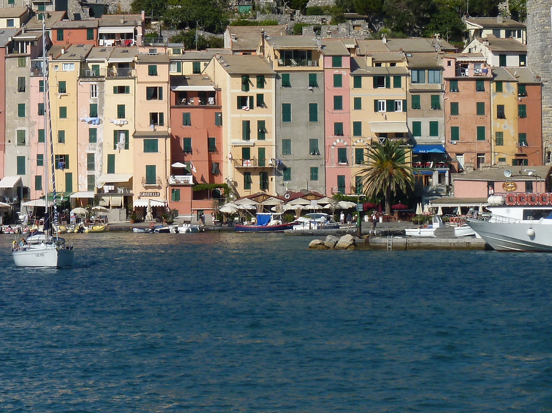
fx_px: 3332
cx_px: 90
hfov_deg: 9.4
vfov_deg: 7.1
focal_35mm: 209
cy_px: 48
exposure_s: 1/500
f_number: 6.3
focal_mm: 18.7
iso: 80
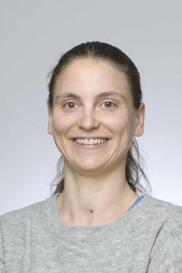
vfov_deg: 17.6
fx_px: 879
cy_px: 136
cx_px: 91
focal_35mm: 116
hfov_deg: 11.8
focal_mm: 116
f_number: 8
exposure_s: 1/125
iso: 160
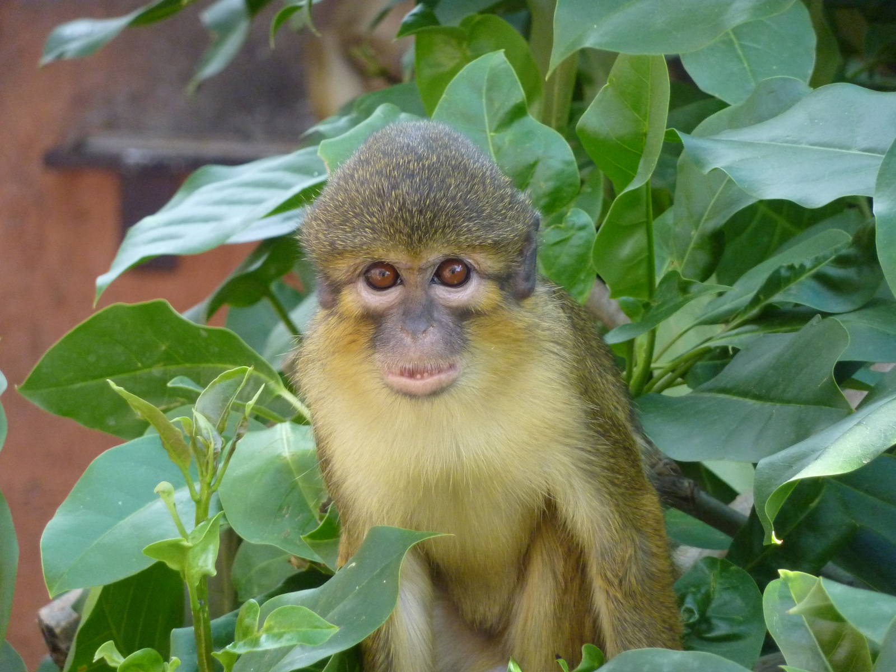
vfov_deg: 5.0
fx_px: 7765
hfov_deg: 6.6
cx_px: 448
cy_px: 336
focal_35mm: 300
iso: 400
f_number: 4.9
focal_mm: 49.2
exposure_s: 1/100
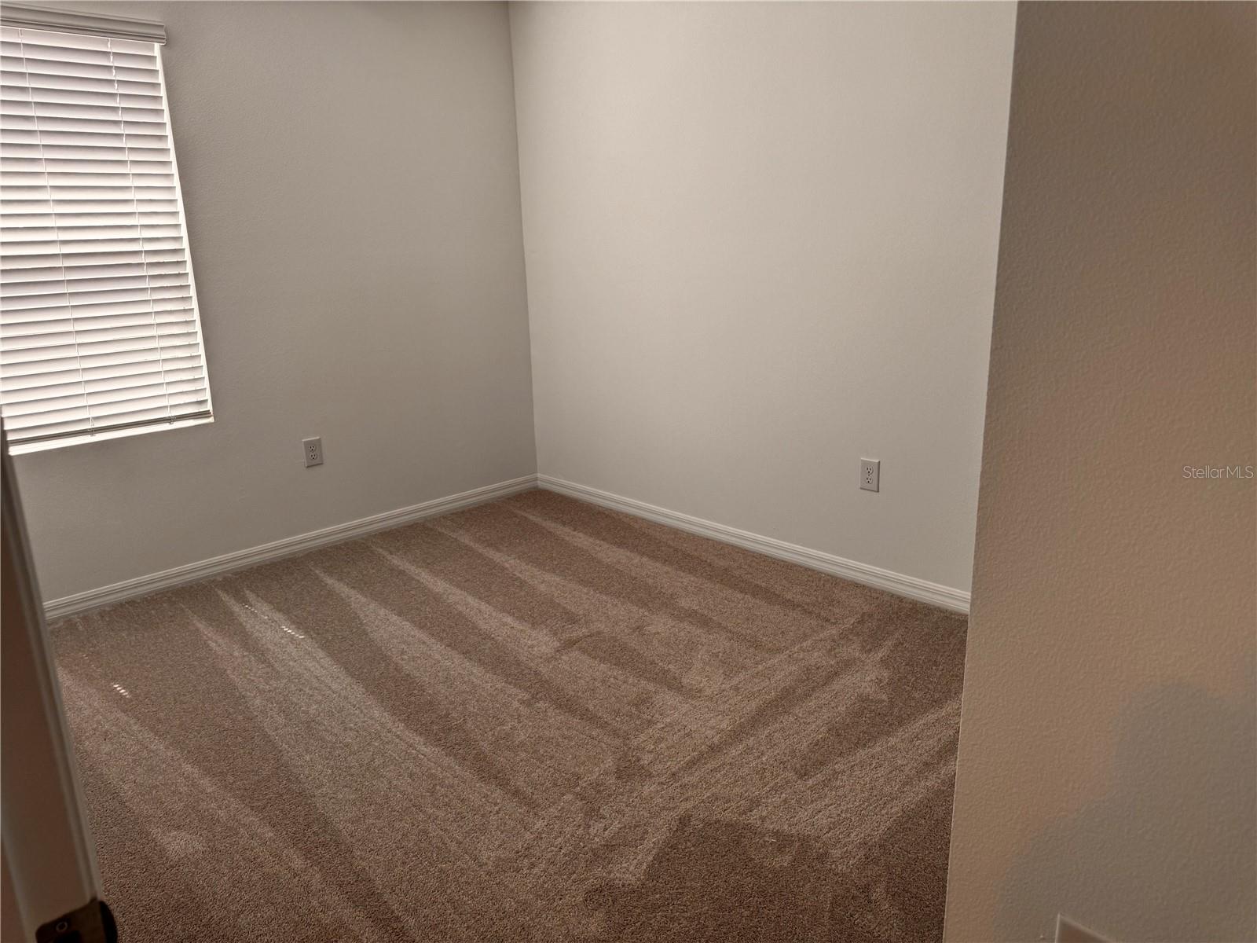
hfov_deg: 71.6
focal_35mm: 24
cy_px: 472
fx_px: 872
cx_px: 628
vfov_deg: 56.8
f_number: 1.78
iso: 100
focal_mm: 6.76
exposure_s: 1/160
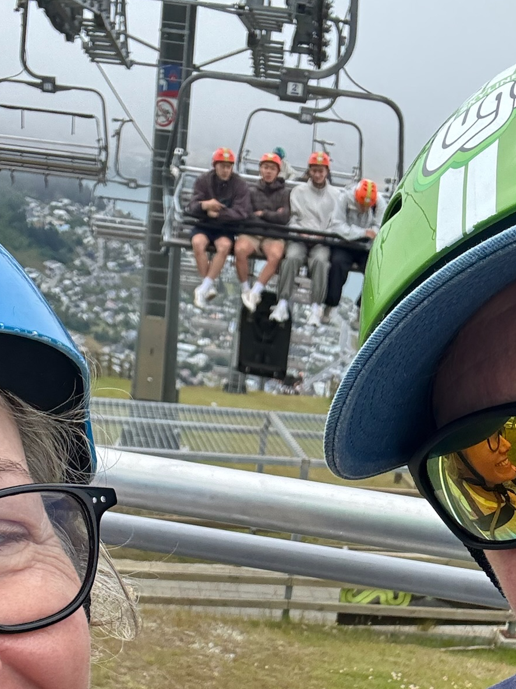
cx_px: 262
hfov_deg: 28.0
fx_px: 1034
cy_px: 530
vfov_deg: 35.9
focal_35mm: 52
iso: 25
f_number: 1.9
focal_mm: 2.69
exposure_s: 1/470
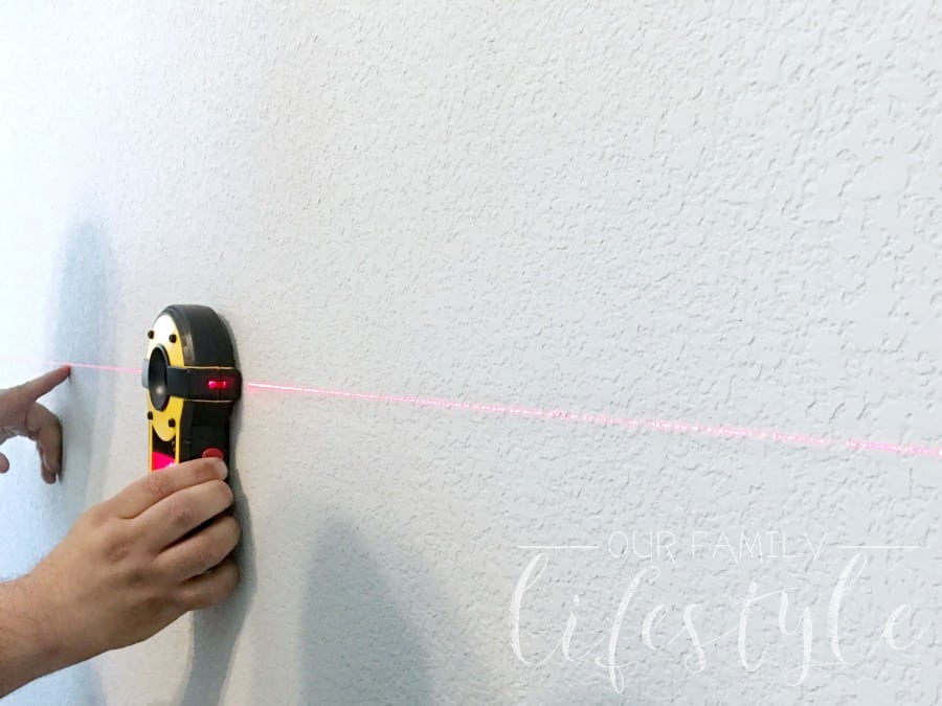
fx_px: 789
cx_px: 471
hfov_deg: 61.7
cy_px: 353
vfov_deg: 48.2
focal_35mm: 29
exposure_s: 1/15
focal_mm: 4.15
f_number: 2.2
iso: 80
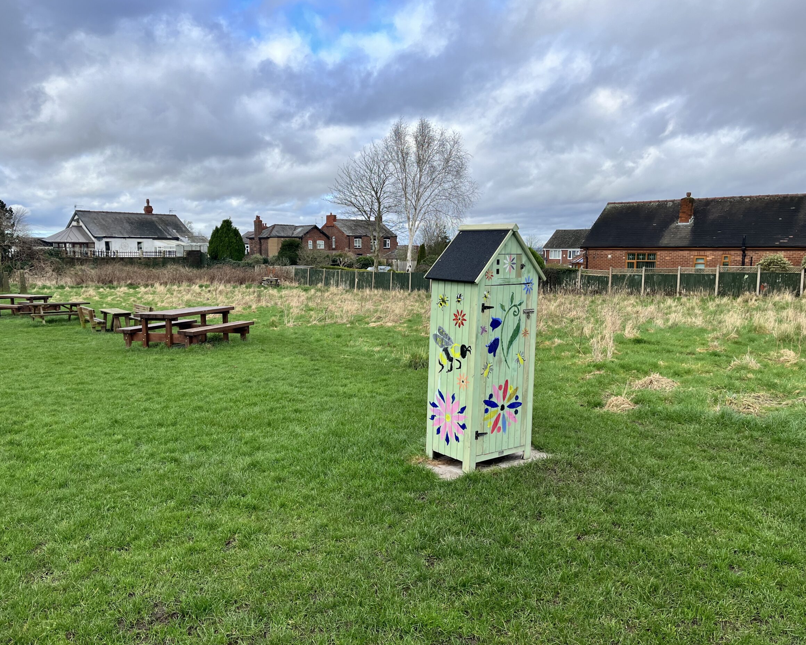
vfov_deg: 51.5
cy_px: 330
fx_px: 668
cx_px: 378
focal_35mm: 28
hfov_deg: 62.2
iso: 50
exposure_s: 1/1175
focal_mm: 5.1
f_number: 1.6
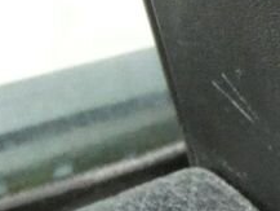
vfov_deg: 8.0
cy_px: -35
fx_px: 1489
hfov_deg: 9.8
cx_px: 610
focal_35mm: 184
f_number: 5.6
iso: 1600
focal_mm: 7.1
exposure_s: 1/80
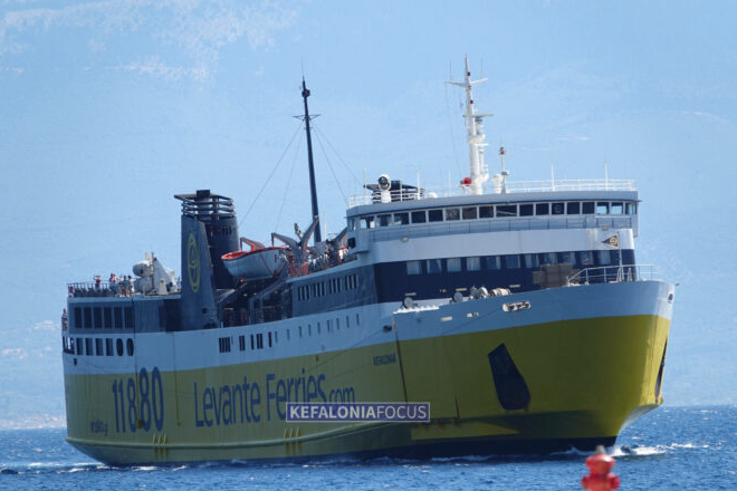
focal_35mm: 370
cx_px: 367
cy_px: 249
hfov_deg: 5.6
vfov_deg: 3.7
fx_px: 7574
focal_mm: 128.59
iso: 100
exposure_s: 1/500
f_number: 4
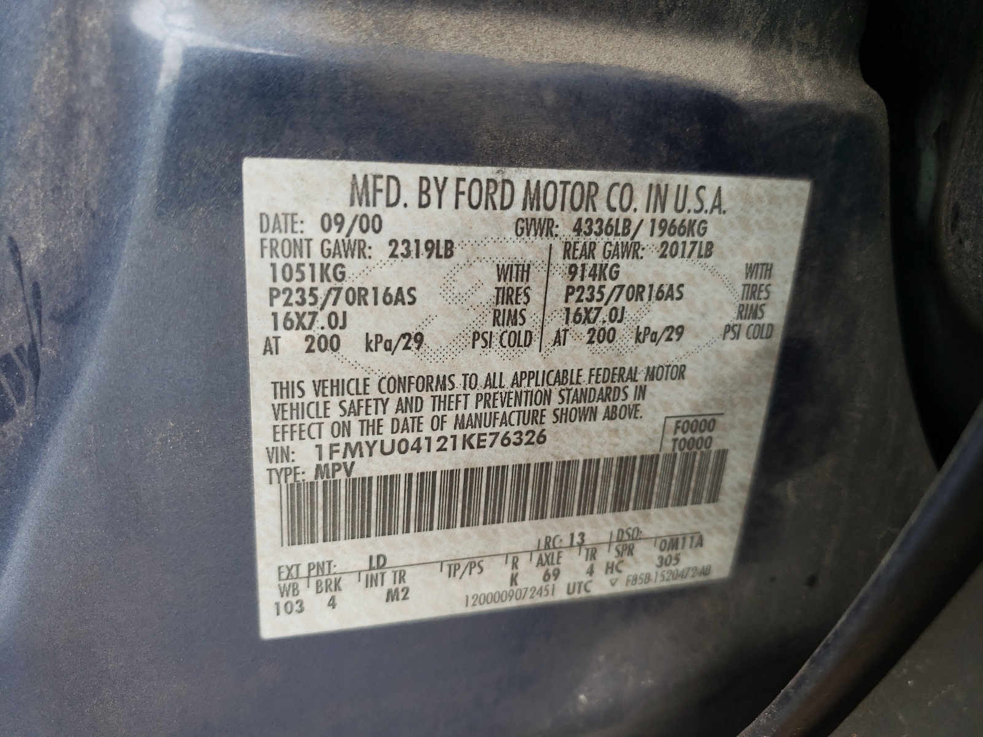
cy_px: 368
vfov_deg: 53.1
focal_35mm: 26
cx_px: 492
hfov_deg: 67.3
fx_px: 738
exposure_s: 1/120
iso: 50
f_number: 1.5
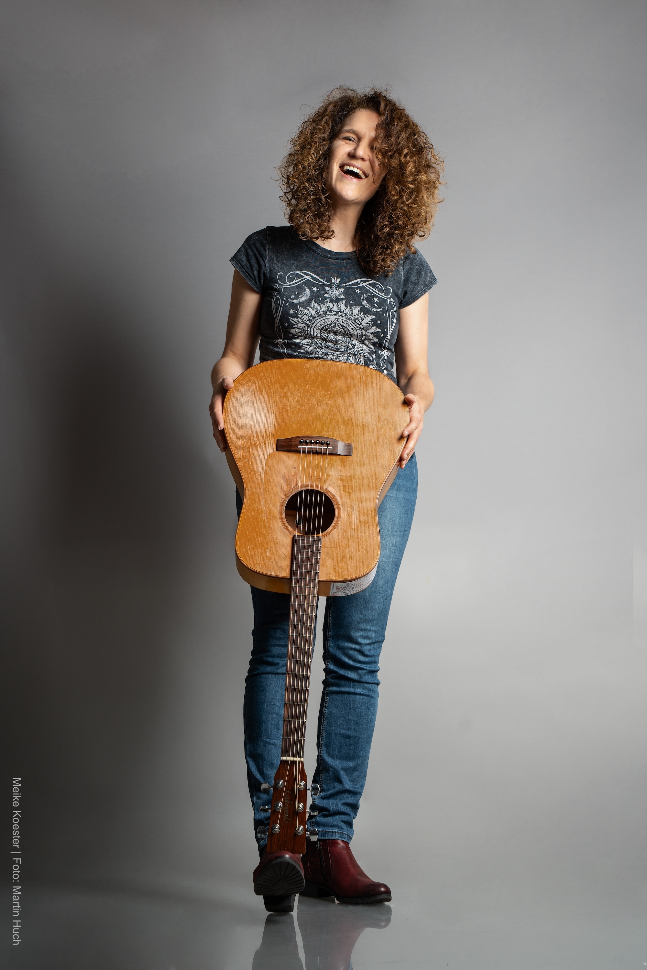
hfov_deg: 26.0
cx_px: 324
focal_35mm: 52
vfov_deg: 38.2
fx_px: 1402
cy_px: 485
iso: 100
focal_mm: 52
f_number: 5.6
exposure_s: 1/160
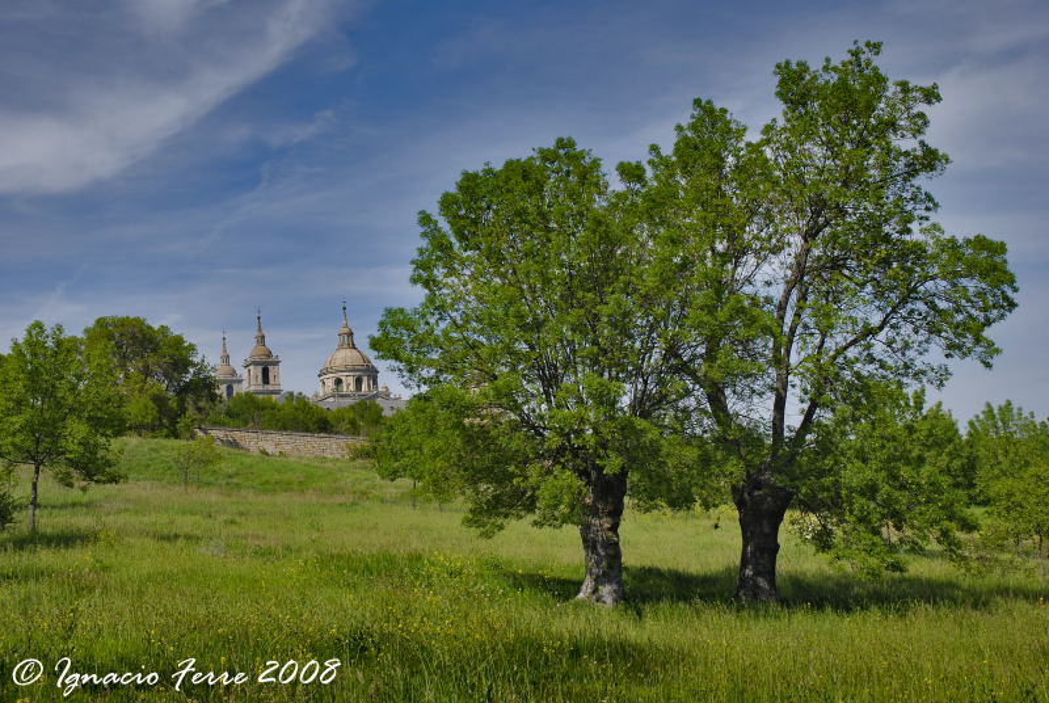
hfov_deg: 38.8
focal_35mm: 51
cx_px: 524
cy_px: 352
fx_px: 1488
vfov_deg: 26.6
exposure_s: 1/125
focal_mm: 34
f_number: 9
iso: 100
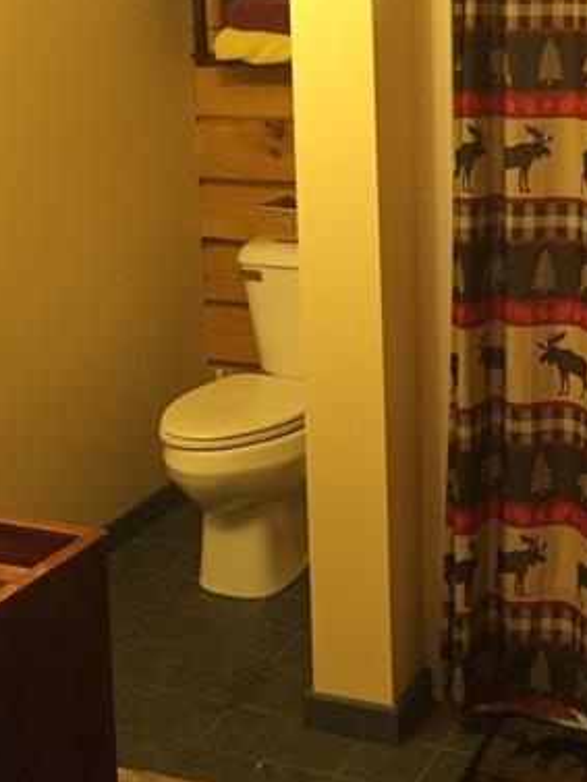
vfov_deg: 32.0
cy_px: 187
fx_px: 1333
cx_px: 415
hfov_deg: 24.6
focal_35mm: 59
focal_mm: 4.15
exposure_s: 1/17
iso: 250
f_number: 2.2
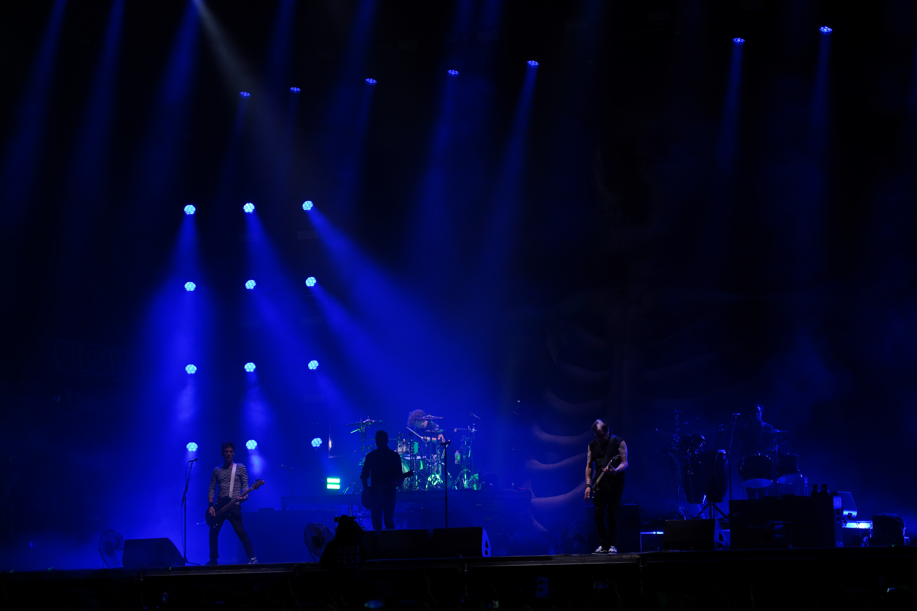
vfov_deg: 13.0
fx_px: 2674
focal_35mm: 105
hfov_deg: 19.5
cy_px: 306
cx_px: 458
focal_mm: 105
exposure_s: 1/125
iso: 100
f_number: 4
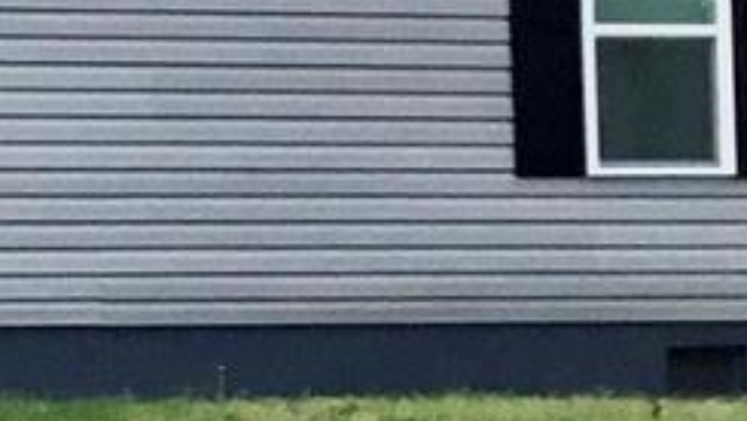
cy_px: 632
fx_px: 4379
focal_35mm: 221
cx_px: -1226
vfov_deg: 5.5
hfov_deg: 8.6
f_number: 2.4
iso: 25
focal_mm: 3.3
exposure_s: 1/539
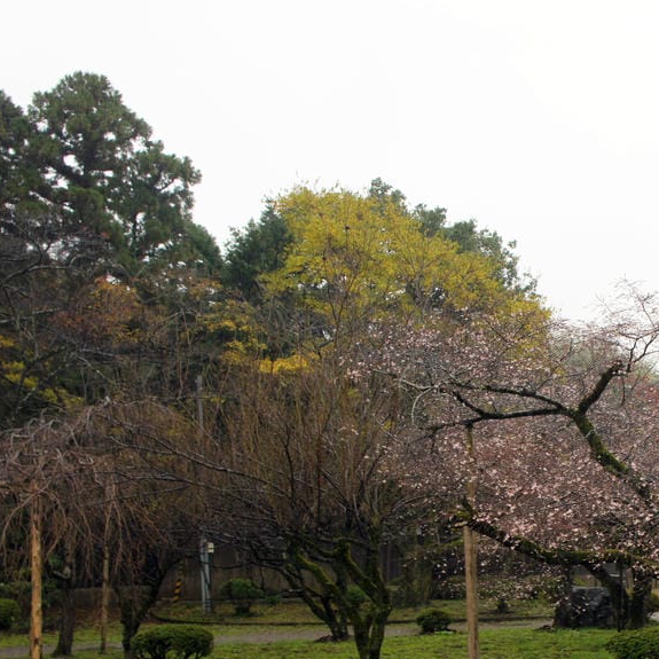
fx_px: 1185
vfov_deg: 30.8
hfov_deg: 29.4
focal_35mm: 55
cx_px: 635
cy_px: 452
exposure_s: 1/80
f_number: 6.3
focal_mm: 21
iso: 200
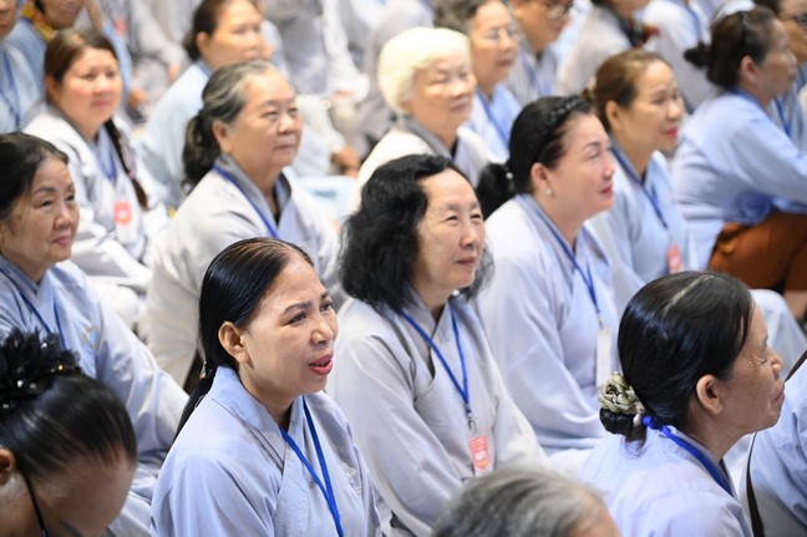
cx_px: 404
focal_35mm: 105
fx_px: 2352
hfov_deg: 19.5
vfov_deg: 13.0
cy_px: 268
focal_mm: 105
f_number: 4
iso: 5000
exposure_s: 1/125
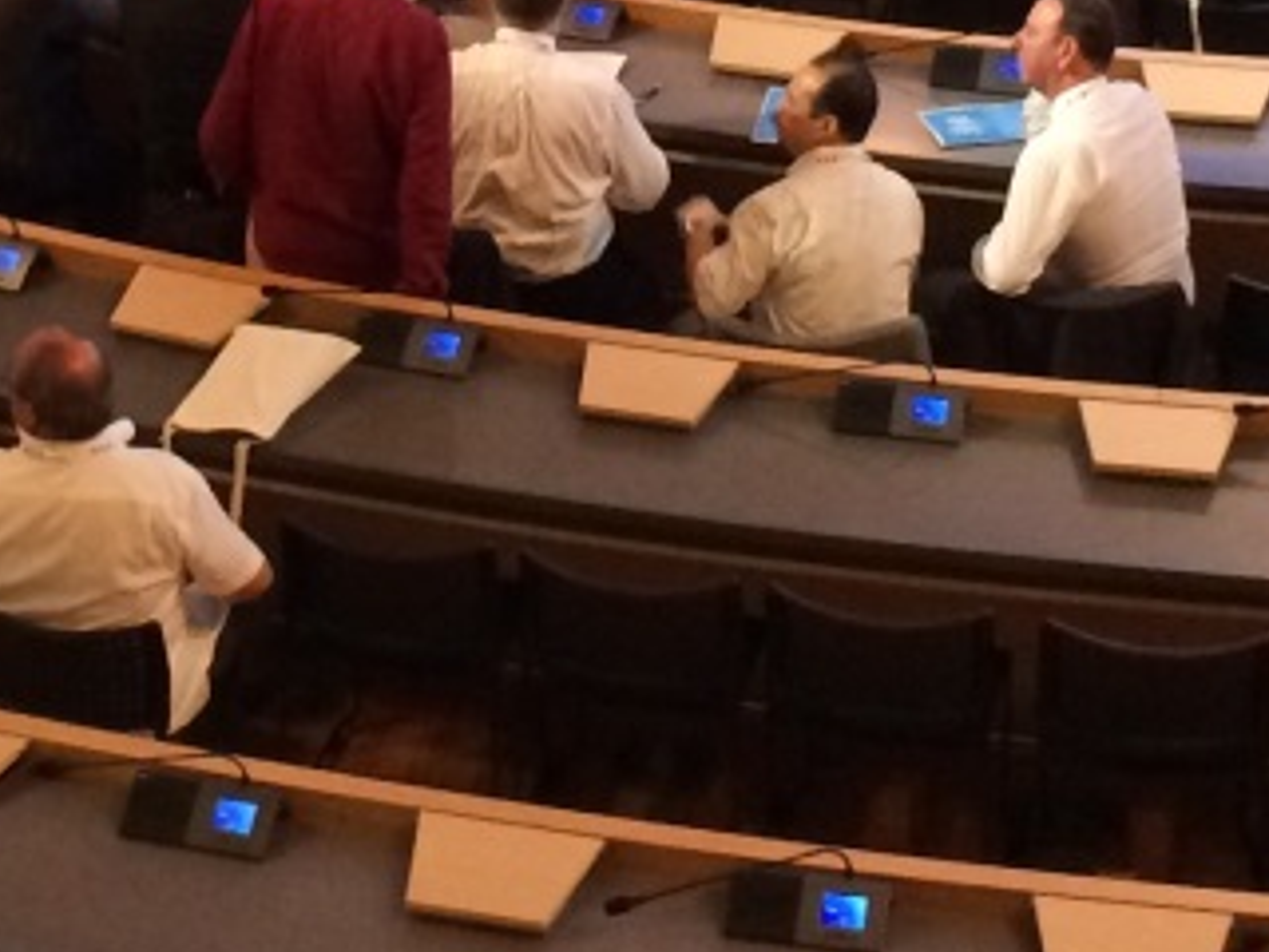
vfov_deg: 12.3
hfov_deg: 16.9
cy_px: -357
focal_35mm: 116
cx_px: 444
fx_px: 4252
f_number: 2.2
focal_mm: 4.15
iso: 320
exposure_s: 1/24
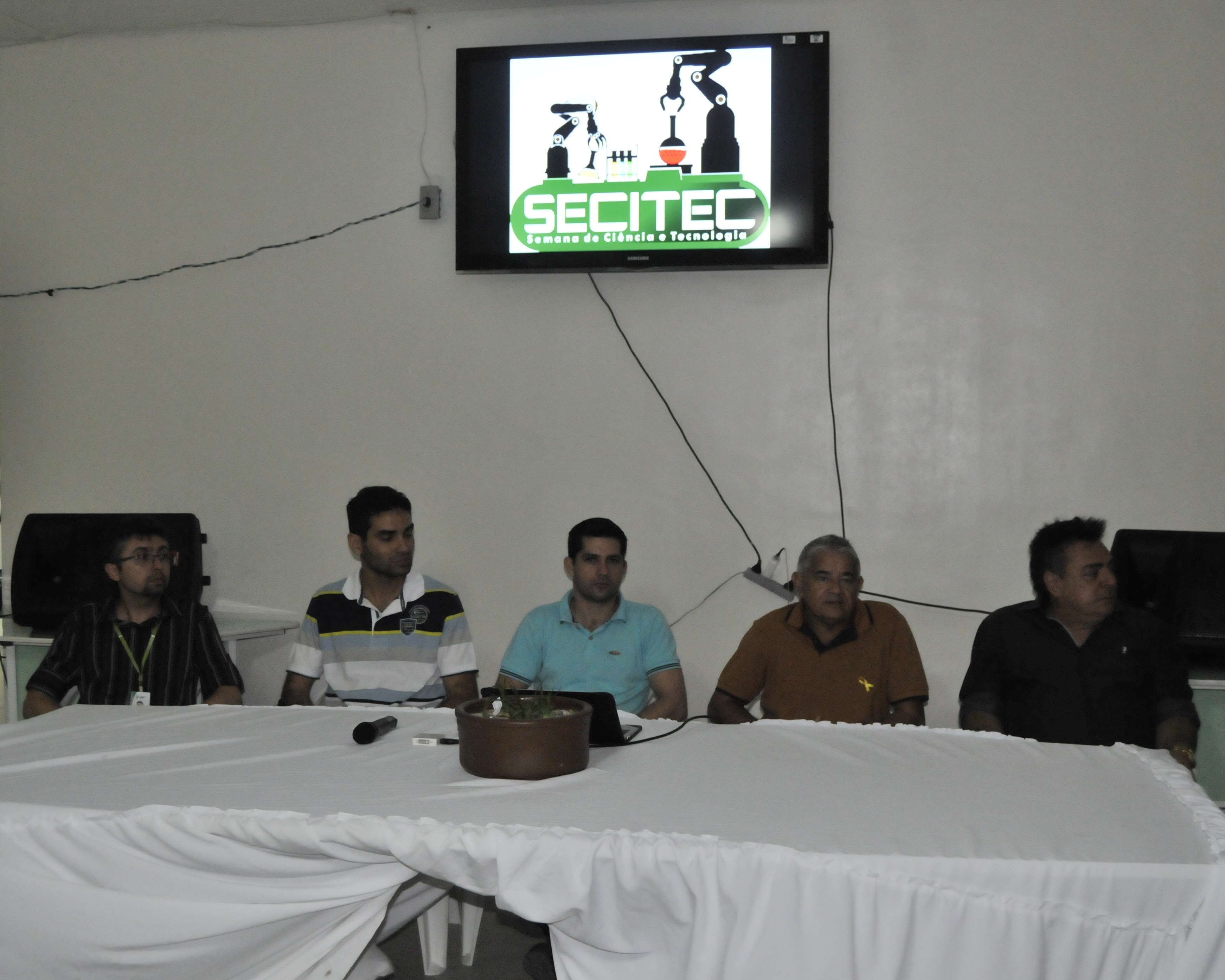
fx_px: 1631
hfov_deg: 41.1
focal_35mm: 45
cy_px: 488
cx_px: 543
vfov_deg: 33.4
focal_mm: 26
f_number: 5
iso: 1250
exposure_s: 1/60
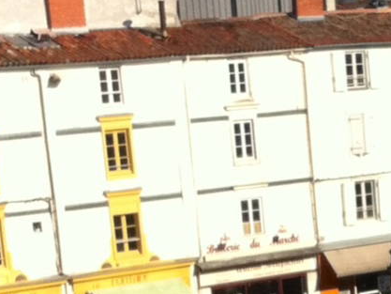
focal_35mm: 56
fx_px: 633
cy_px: 150
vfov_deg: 26.1
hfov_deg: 34.3
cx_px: 228
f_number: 2.8
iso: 80
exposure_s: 1/1508
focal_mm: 3.85
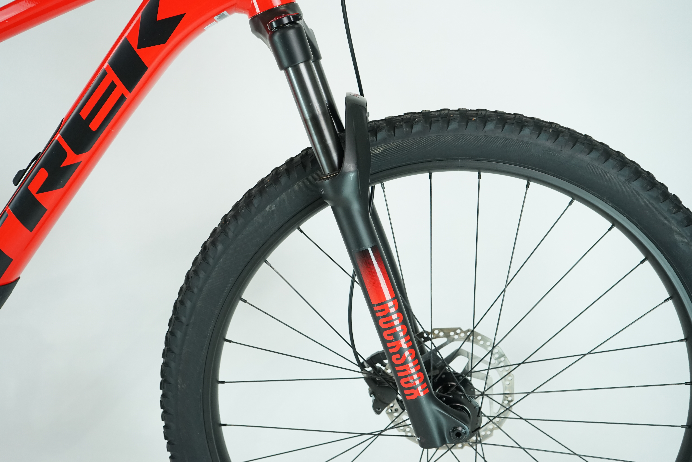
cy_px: 231
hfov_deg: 50.7
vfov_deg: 35.1
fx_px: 730
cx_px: 346
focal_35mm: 38
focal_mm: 38
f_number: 5.6
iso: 1600
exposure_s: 1/200
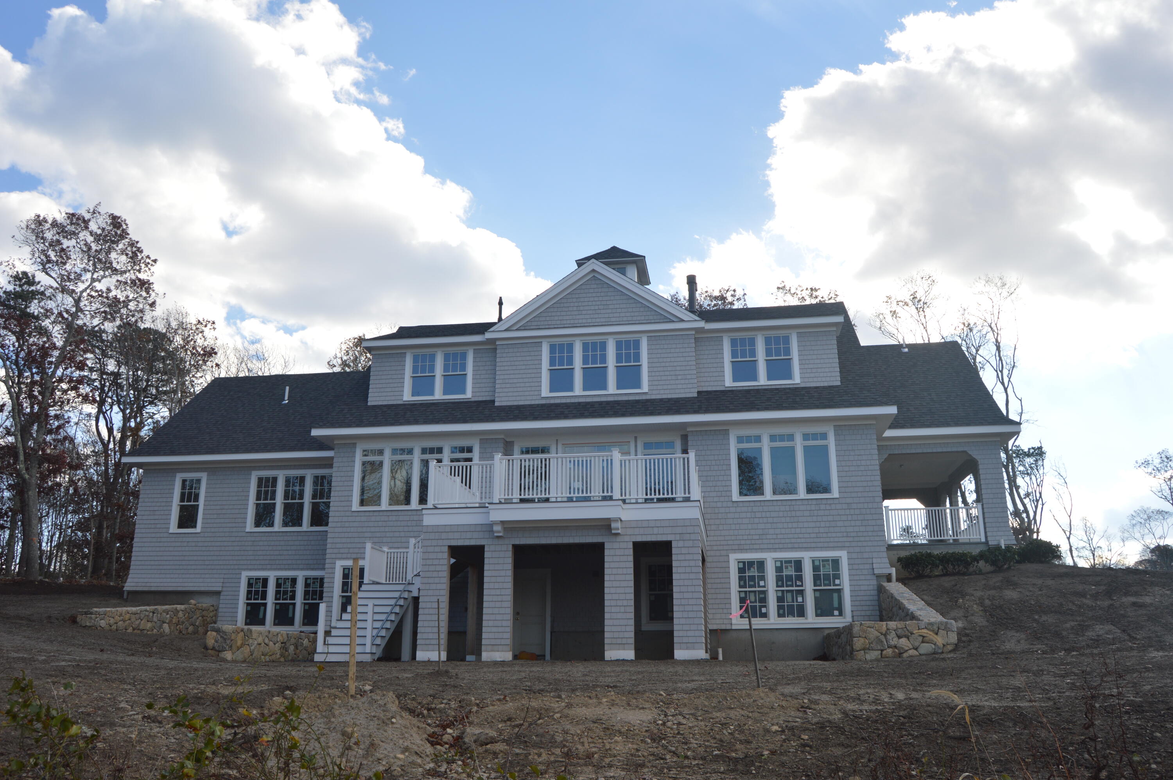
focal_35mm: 27
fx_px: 879
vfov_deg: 47.8
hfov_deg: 67.4
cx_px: 586
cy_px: 390
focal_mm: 18
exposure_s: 1/200
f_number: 8
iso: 100
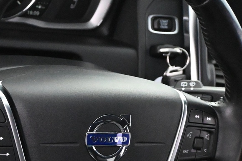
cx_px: 81
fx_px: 847
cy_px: 113
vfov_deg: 10.9
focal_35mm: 126
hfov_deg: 16.2
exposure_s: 1/60
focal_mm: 30
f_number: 4.8
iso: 8000
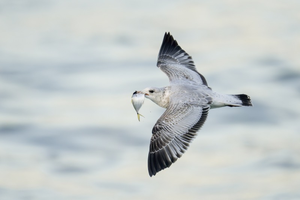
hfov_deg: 2.5
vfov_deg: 1.6
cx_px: 150
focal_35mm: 840
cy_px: 100
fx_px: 6998
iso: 6400
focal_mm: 840
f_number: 5.6
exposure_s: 1/2000
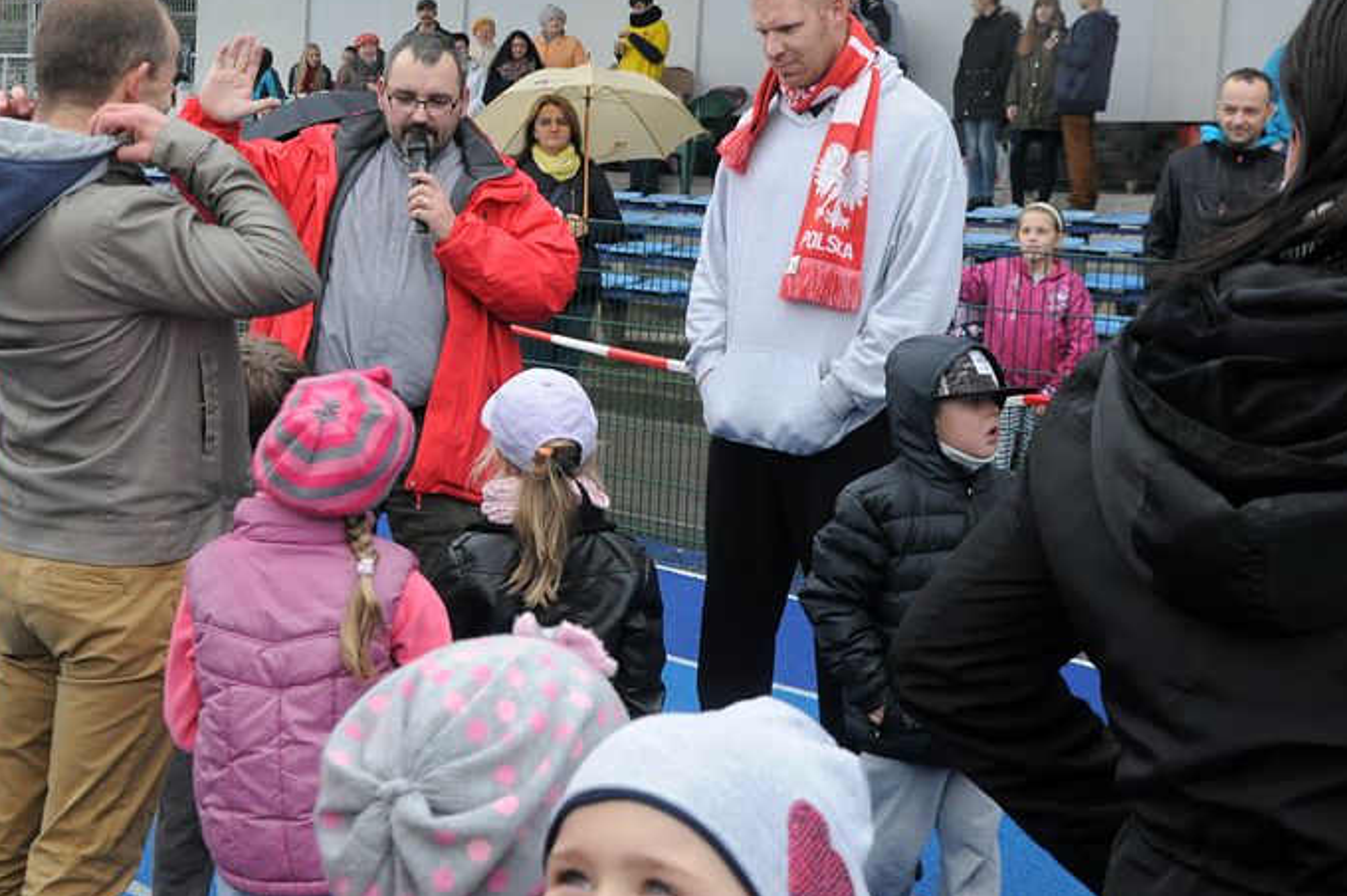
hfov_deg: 33.4
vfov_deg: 22.5
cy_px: 342
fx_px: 2243
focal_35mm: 60
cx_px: 569
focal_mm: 32
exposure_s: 1/200
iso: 1000
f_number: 7.1
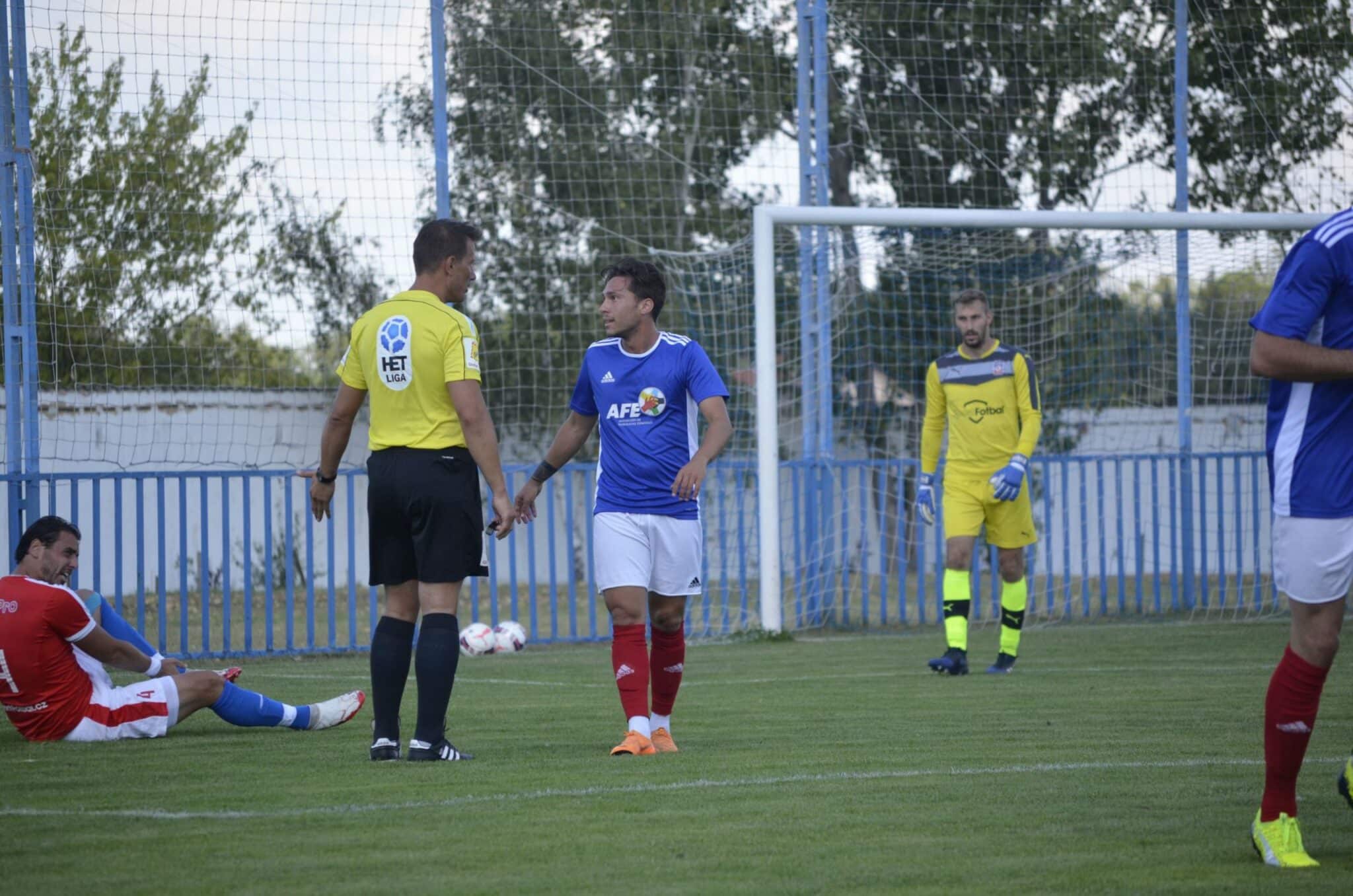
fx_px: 7594
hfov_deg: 10.2
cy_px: 448
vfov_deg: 6.8
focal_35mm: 202
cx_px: 676
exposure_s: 1/1000
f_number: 5
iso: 450
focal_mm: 135
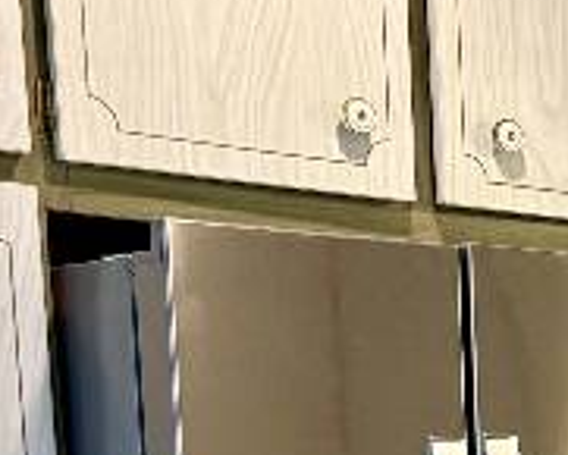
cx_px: 951
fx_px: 2002
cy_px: 799
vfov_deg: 12.0
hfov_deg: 14.6
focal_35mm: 119
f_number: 1.6
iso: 160
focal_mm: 5.96
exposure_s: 1/60
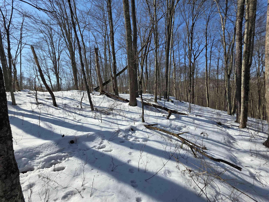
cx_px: 134
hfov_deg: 106.2
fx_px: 101
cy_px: 101
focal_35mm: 13
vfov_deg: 89.9
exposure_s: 1/1978
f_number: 1.9
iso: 40
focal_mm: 2.2
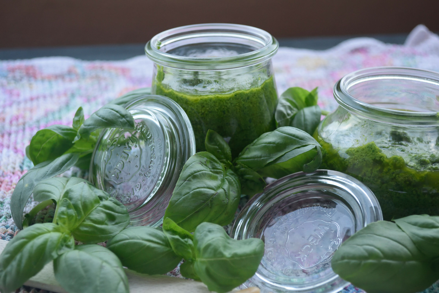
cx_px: 220
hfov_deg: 35.1
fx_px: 695
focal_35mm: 57
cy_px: 146
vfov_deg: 23.8
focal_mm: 38
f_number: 5
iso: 800
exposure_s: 1/60
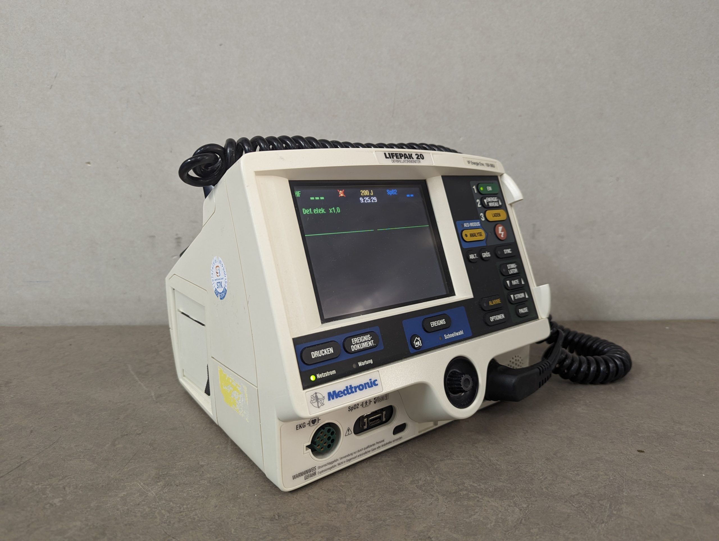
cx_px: 360
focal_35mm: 24
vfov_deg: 56.9
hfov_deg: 71.5
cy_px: 270
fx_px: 499
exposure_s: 1/25
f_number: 1.85
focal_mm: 6.81
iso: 123
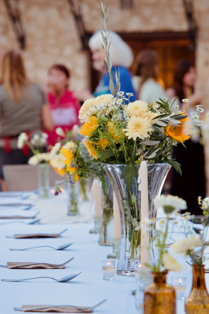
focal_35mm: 154
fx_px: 1340
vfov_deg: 13.3
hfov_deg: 8.9
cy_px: 157
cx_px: 104
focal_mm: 103
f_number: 4.5
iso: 800
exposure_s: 1/160
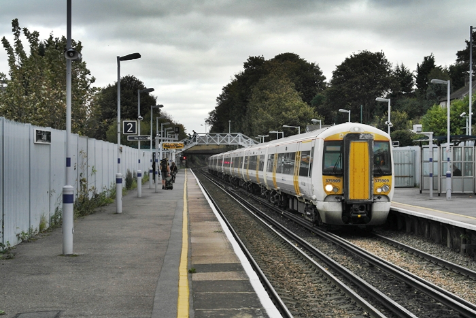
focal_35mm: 69
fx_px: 912
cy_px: 159
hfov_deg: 29.2
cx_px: 238
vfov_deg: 19.7
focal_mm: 45
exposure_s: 1/500
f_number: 5.6
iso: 400
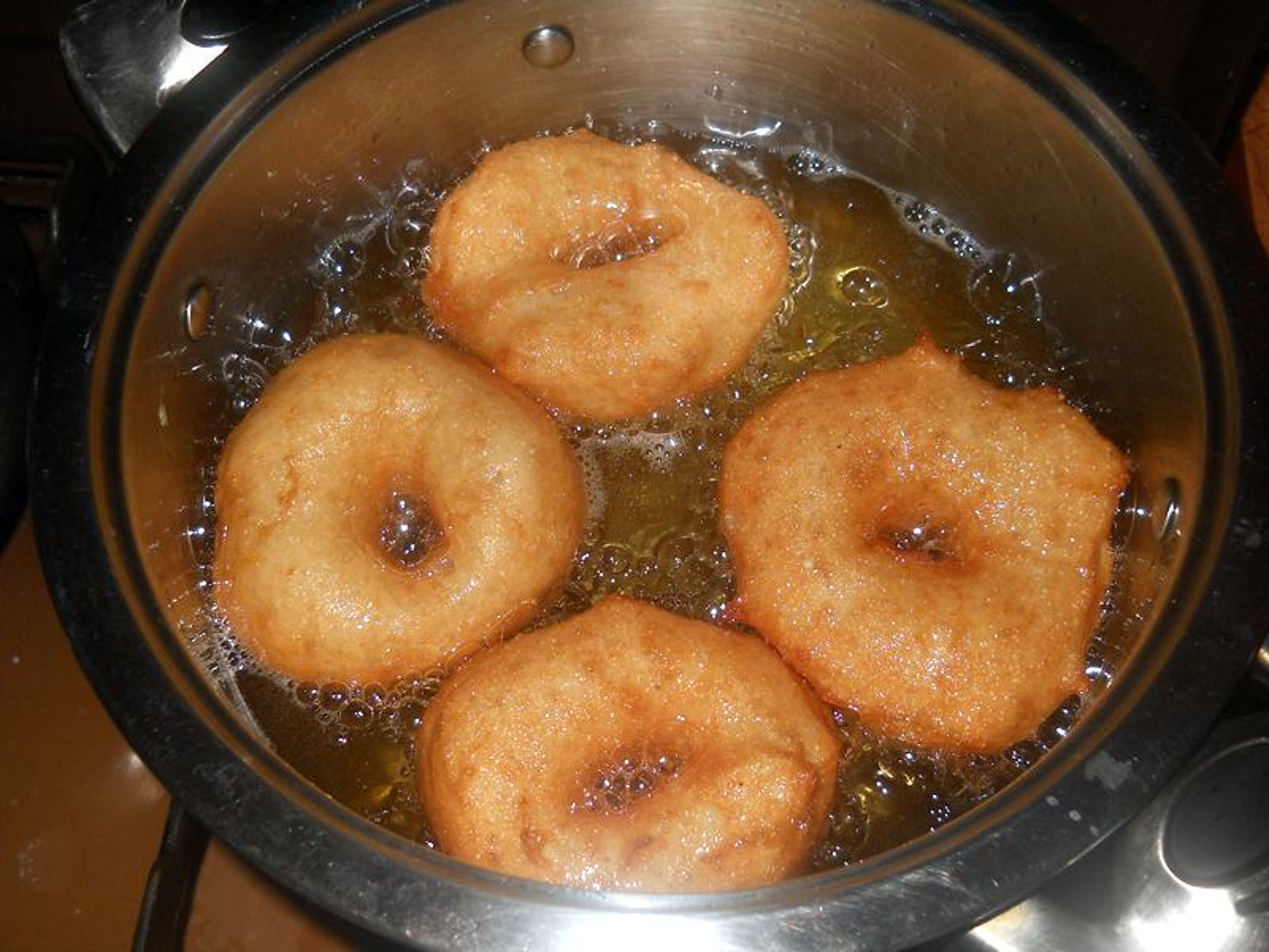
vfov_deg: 35.1
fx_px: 1503
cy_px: 476
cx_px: 634
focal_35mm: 41
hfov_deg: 45.8
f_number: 5.5
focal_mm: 6.72
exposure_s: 1/30
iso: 80
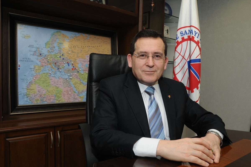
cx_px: 126
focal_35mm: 27
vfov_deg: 47.8
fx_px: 188
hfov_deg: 67.4
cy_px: 84
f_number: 5
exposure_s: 1/60
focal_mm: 18
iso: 400
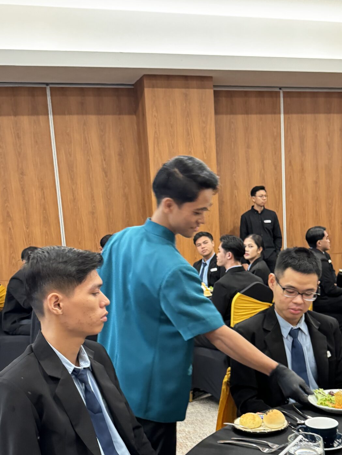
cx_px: 188
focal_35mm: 44
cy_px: 320
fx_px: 580
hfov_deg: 32.9
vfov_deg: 42.1
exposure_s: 1/25
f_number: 1.78
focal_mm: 6.76
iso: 1000
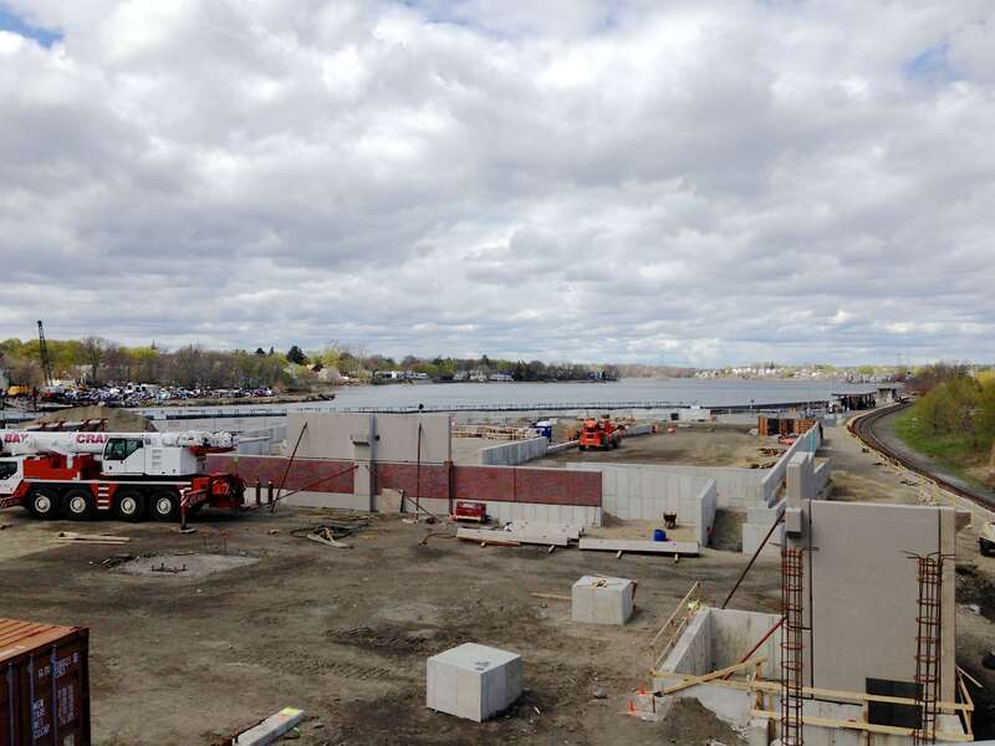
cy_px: 373
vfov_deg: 42.9
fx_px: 949
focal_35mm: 33
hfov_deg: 55.4
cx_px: 498
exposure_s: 1/2169
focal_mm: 4.12
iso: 50
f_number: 2.4
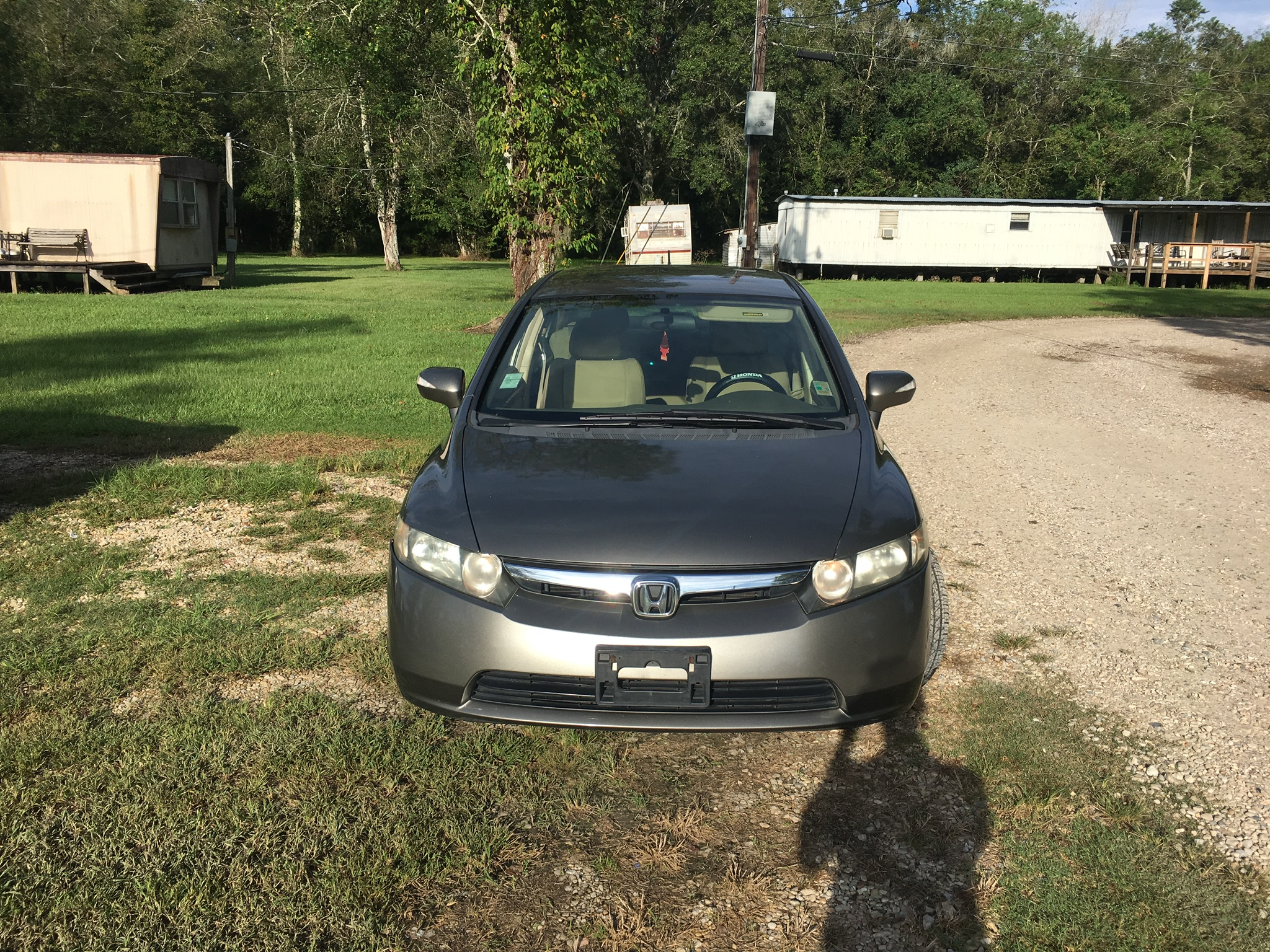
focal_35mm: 29
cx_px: 635
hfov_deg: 61.7
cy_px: 476
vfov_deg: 48.2
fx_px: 1064
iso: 25
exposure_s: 1/1603
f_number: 2.2
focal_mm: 4.15
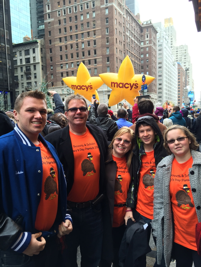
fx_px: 225
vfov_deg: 61.7
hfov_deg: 48.2
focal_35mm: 29
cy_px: 134
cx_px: 100
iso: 32
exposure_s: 1/40
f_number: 2.2
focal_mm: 4.15
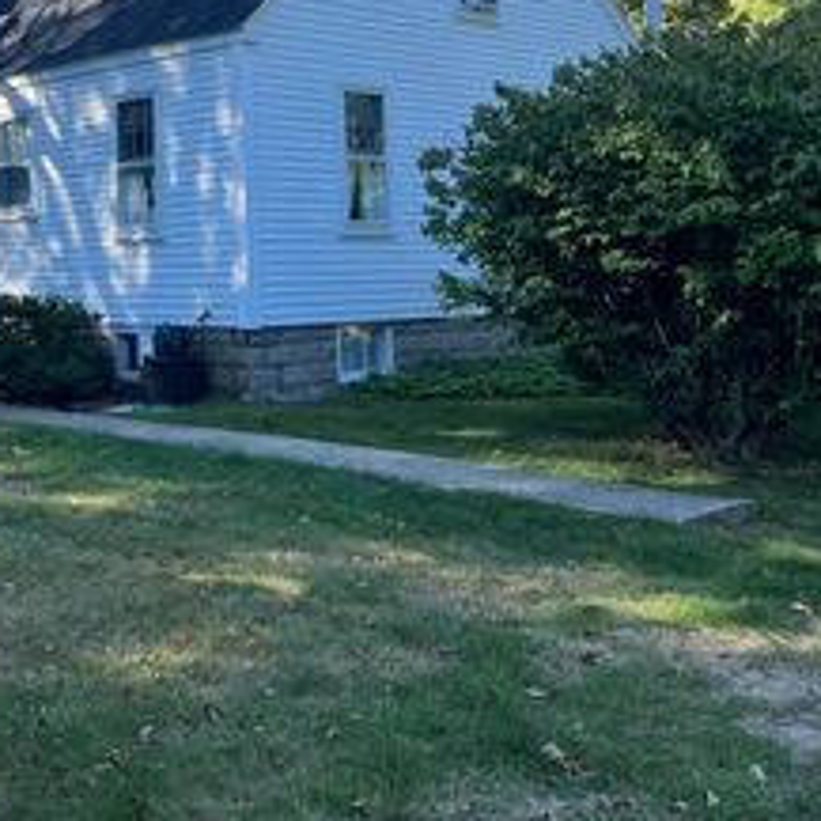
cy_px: 146
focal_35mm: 53
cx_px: 170
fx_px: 1422
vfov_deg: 31.2
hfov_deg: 31.4
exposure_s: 1/1224
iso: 50
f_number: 1.5
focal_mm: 5.7
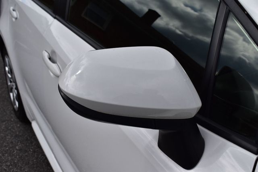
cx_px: 129
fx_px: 333
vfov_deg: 28.9
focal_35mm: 46
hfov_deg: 42.3
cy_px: 86
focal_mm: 31
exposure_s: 1/500
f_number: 11
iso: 200
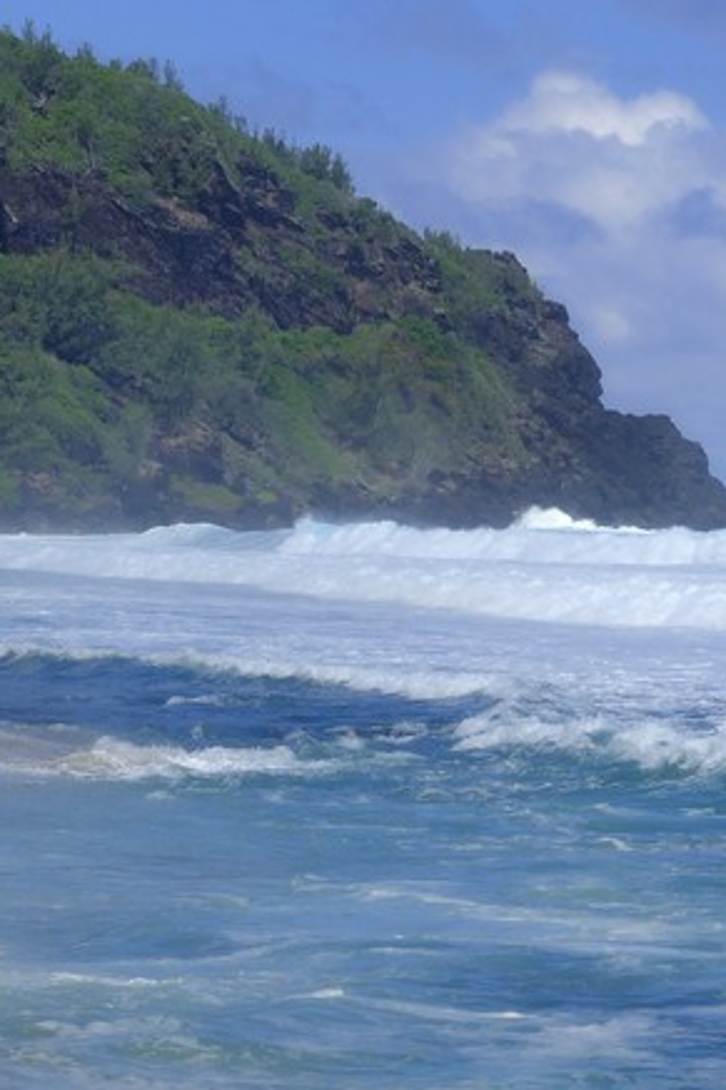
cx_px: 1217
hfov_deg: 8.3
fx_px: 4874
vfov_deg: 12.1
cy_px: 1714
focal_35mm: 161
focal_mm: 44
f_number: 11
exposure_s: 1/320
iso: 200
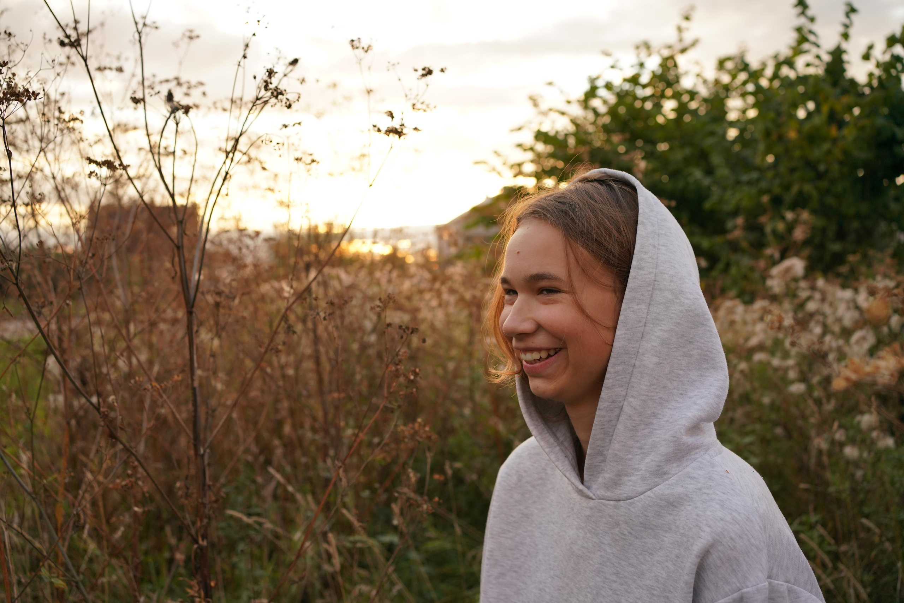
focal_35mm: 35
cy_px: 302
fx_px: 879
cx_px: 452
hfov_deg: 54.4
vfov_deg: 37.9
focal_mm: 35
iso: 640
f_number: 4.5
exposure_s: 1/400
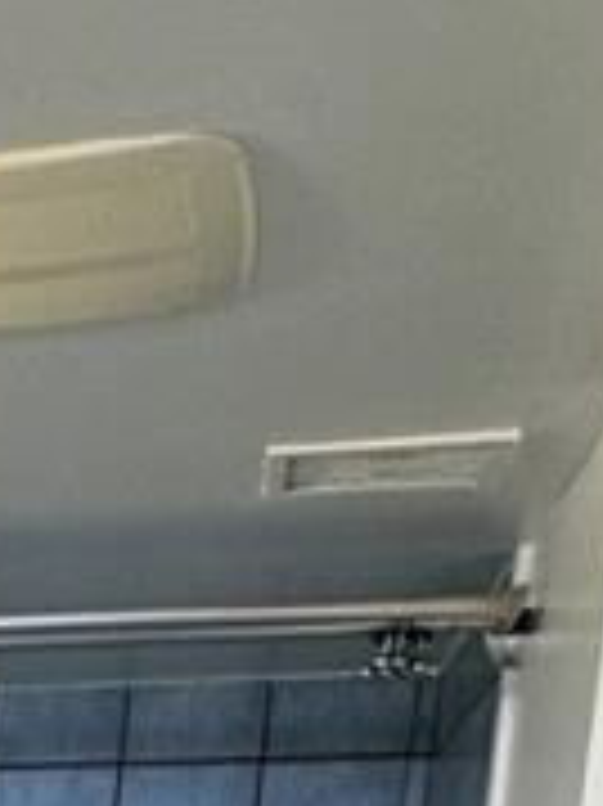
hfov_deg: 13.0
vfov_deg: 16.6
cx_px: -702
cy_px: 1544
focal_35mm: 94
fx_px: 2186
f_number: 2.2
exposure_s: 1/120
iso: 100
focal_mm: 2.22
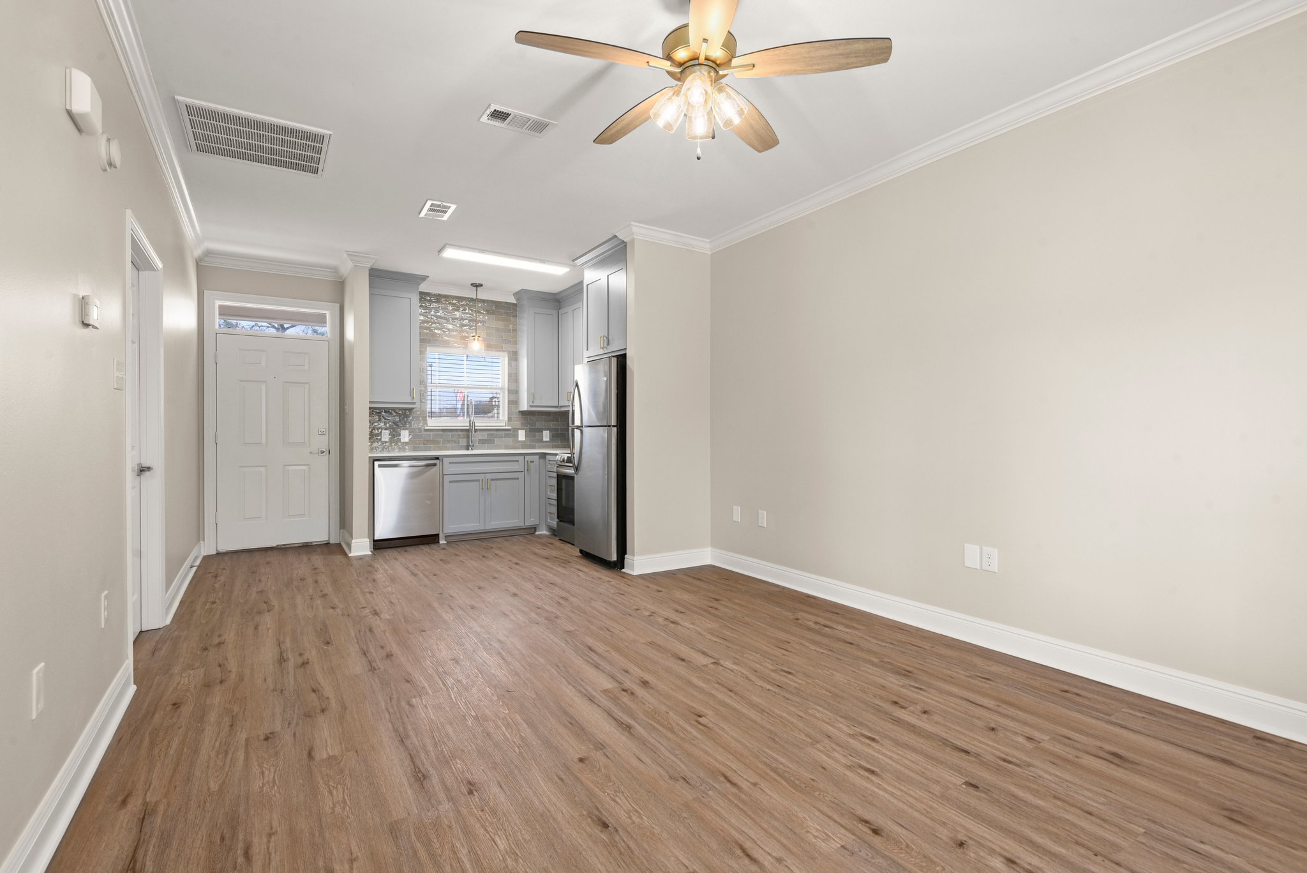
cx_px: 654
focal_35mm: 16
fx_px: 581
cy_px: 436
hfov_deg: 96.7
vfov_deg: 73.8
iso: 320
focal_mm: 16
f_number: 10
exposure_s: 1/4
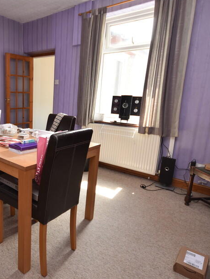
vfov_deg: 71.5
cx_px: 41
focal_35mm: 24
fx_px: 194
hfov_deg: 53.0
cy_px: 134
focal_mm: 10
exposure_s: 1/60
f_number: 4
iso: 320
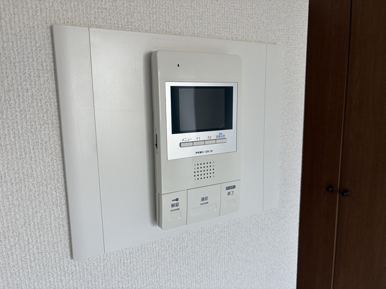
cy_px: 144
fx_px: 290
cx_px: 193
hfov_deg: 67.3
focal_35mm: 26
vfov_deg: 53.1
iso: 64
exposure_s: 1/120
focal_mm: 5.96
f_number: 1.6
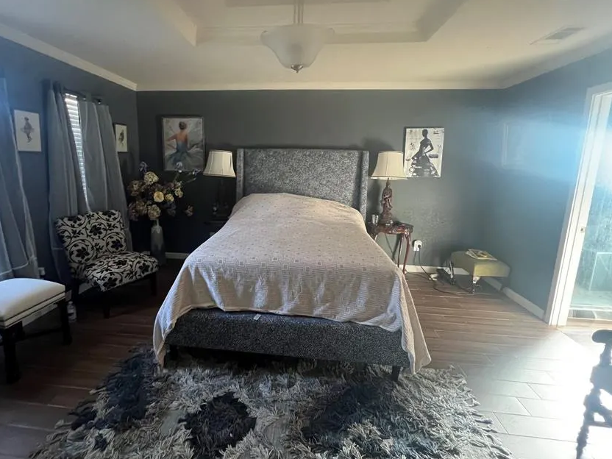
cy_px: 216
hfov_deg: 94.3
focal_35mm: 16
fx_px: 283
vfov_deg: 78.0
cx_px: 280
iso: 800
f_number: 1.8
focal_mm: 1.57
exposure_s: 1/60
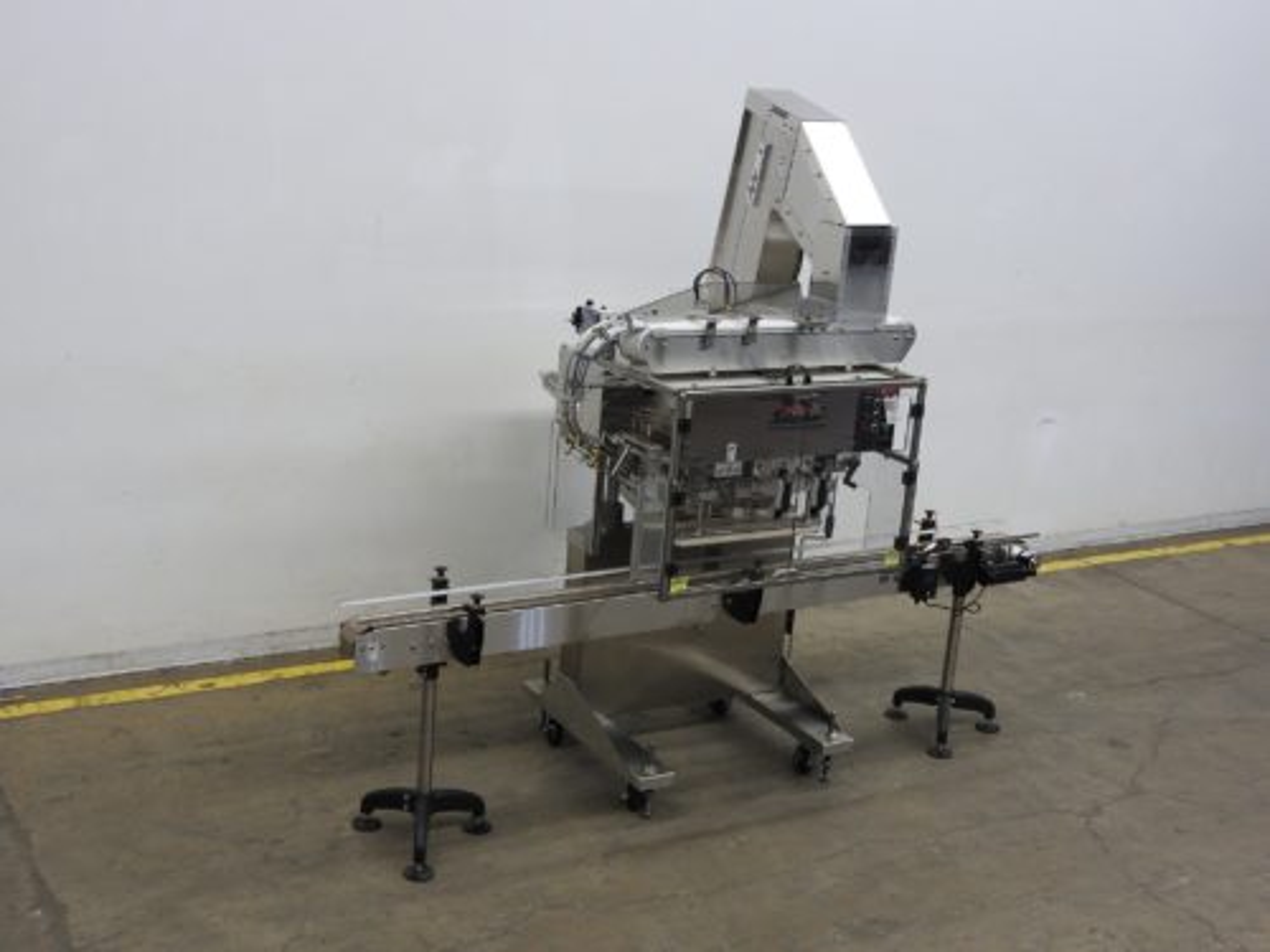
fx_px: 1651
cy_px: 476
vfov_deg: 32.2
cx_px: 635
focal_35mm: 45
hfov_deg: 42.1
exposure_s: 1/30
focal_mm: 8.1
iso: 140
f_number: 4
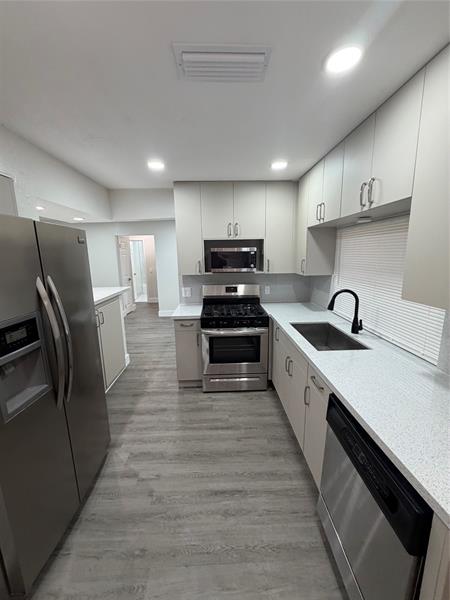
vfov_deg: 102.1
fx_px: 243
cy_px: 300
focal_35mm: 14
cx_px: 225
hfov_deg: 85.7
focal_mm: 2.22
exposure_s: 1/120
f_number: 2.2
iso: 250
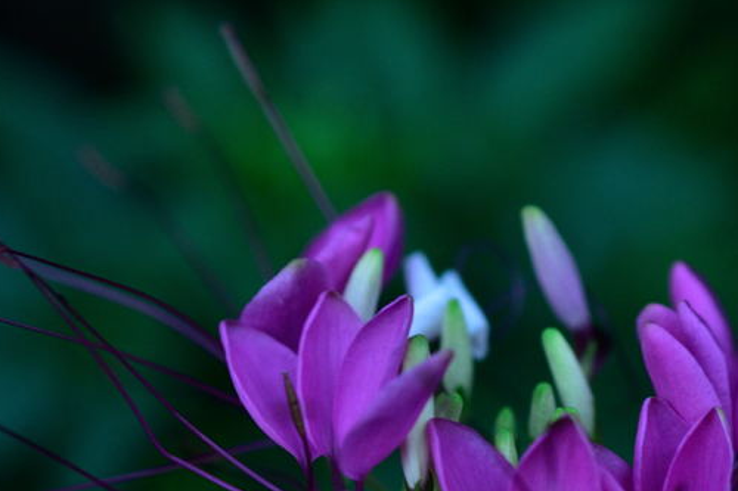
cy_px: 405
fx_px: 2521
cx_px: 462
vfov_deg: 11.1
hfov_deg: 16.6
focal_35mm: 123
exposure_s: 1/320
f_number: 3
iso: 400
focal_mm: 40
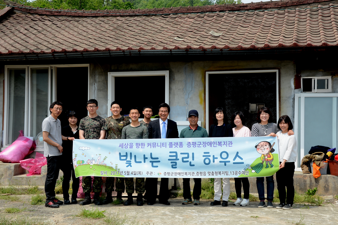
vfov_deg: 28.0
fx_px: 450
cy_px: 112
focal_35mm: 48
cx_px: 169
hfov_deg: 41.1
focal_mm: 48
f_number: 16
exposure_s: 1/250
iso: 800
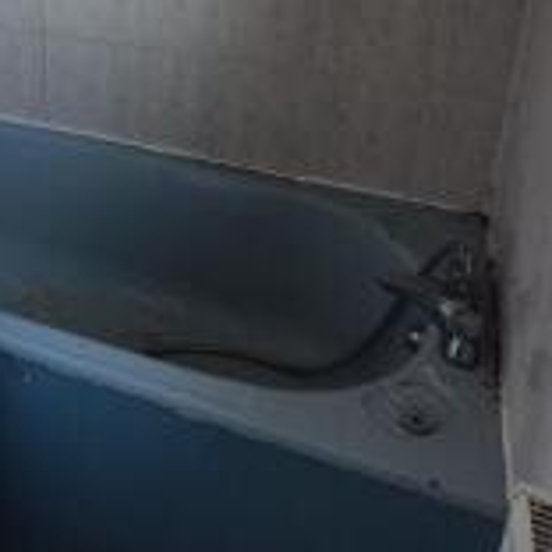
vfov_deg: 34.7
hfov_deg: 34.1
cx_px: -51
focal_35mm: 43
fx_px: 776
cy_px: -30
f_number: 2.2
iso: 200
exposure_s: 1/50
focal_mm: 2.2
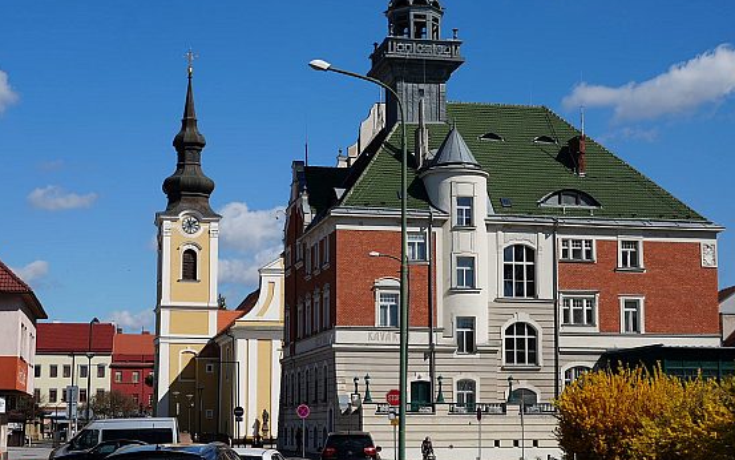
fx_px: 1242
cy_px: 235
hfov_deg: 33.0
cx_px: 354
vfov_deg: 21.0
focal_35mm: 62
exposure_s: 1/320
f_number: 7.1
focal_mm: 42
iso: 100
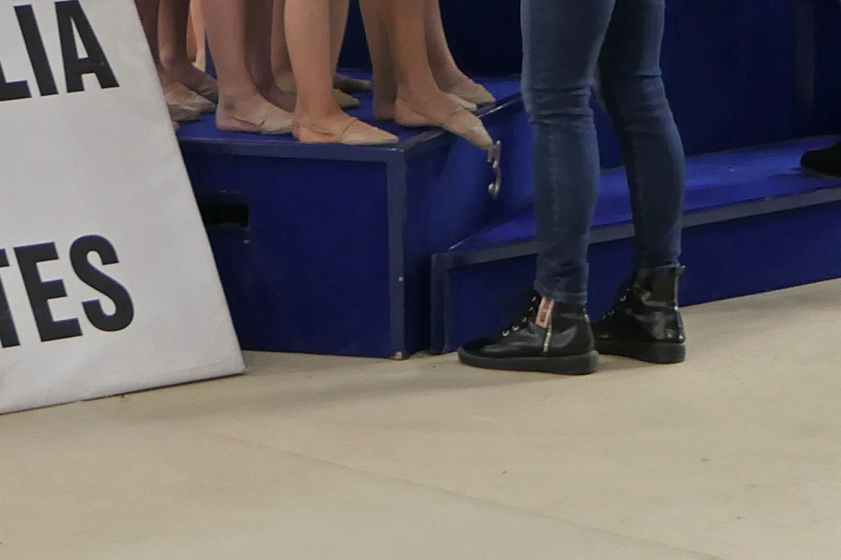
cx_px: 231
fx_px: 3854
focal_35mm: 165
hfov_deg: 12.4
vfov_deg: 8.2
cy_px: -172
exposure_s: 1/80
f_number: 3.6
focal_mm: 19
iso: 640
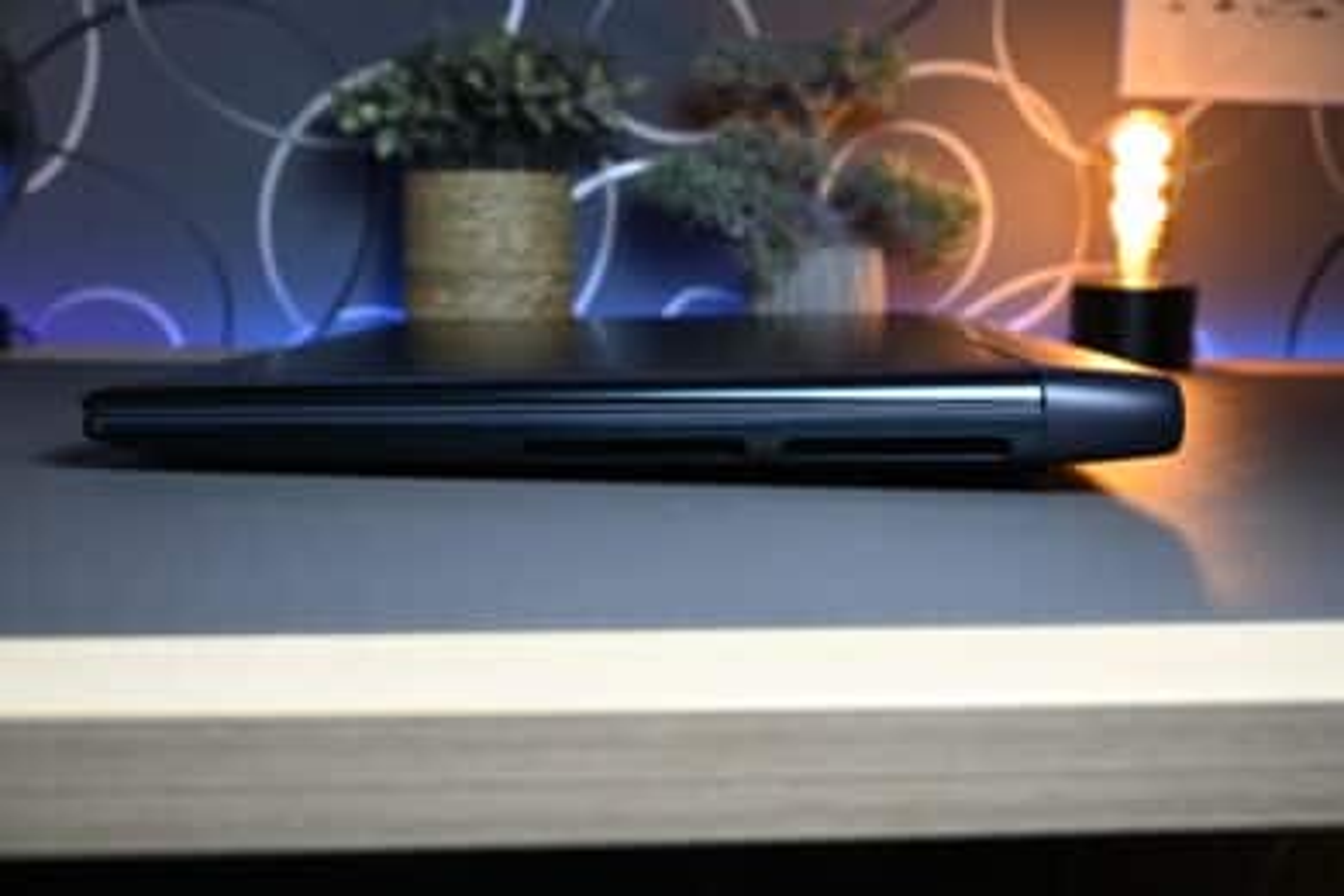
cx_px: 672
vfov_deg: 34.2
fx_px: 1456
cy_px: 448
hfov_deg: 49.6
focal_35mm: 39
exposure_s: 1/40
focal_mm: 39
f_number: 7.1
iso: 640
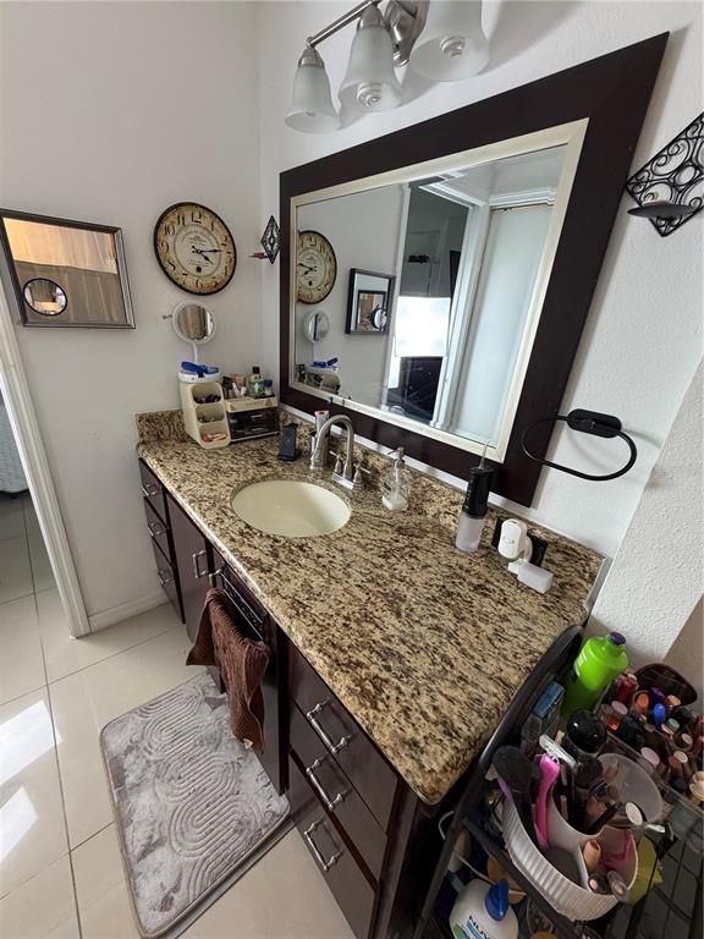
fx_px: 380
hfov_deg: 85.7
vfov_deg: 102.1
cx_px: 352
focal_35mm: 14
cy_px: 470
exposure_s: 1/120
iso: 320
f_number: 2.2
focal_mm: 2.22
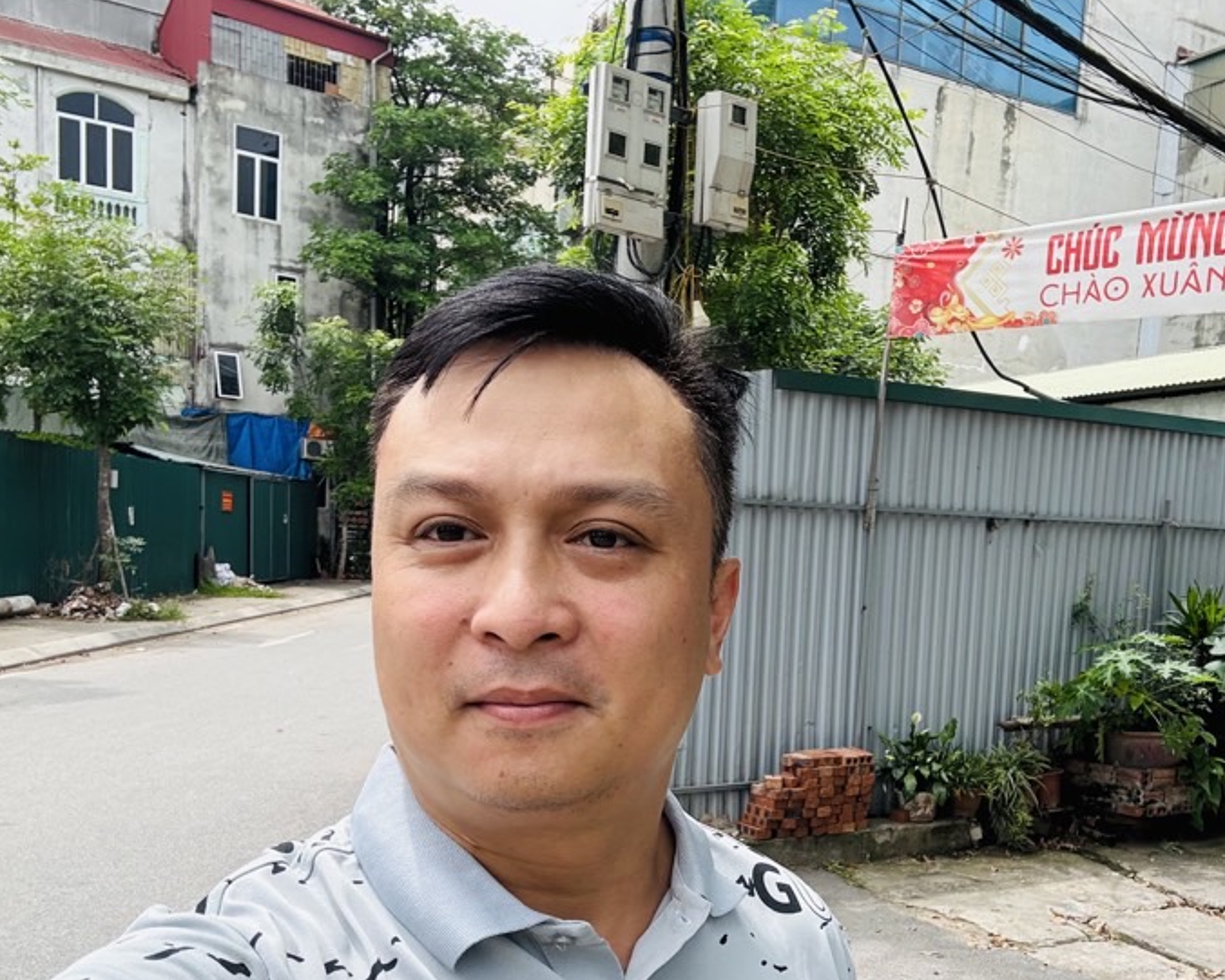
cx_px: 730
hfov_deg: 52.5
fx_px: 1233
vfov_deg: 42.6
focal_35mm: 34
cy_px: 674
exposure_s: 1/659
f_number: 1.9
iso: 25
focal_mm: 2.69
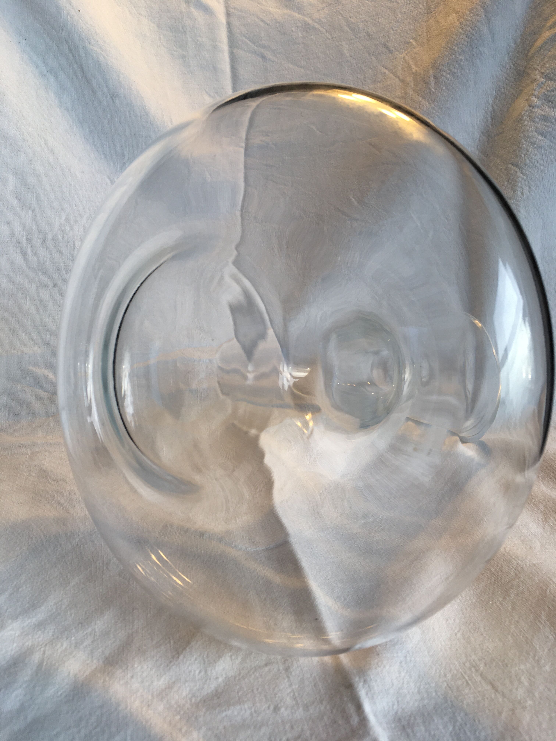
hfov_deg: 48.2
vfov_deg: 61.7
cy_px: 370
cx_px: 278
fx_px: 621
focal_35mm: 29
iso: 25
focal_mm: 4.15
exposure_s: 1/100
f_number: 2.2
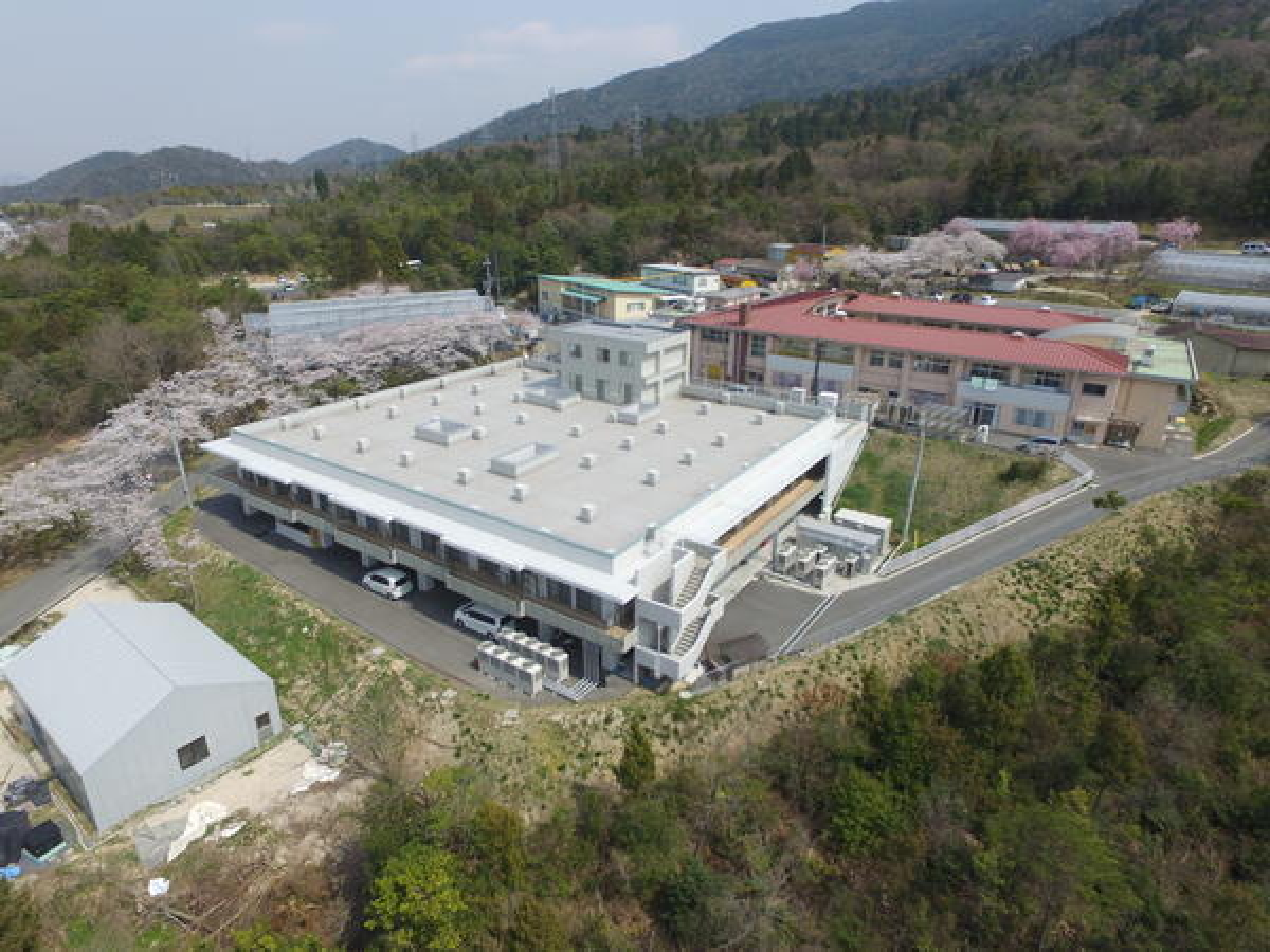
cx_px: 635
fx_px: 734
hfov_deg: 81.7
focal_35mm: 20
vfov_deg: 66.0
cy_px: 476
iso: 100
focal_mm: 3.61
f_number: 2.8
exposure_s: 1/1019
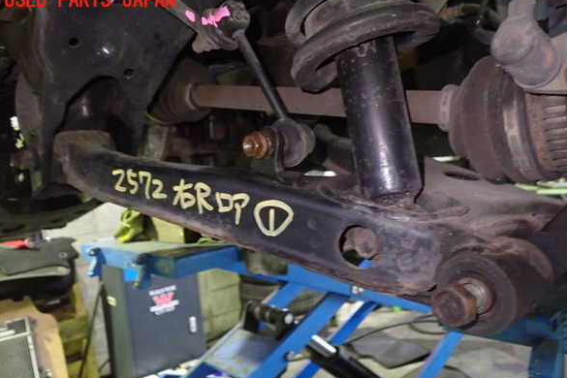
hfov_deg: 58.7
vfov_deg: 41.1
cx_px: 290
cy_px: 206
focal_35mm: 32
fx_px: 504
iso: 800
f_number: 2.3
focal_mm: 5.4
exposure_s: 1/15
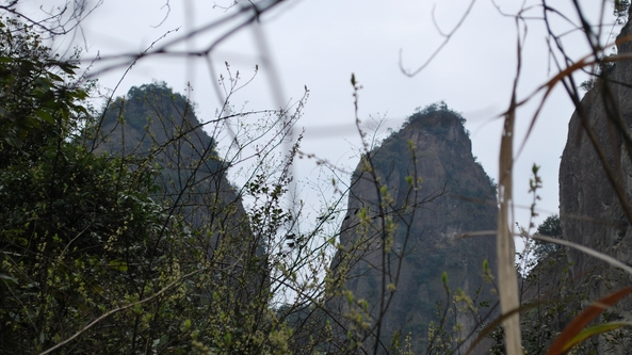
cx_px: 314
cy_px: 201
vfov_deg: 13.8
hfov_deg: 24.3
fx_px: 1466
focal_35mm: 88
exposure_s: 1/160
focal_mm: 55
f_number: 6.3
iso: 100
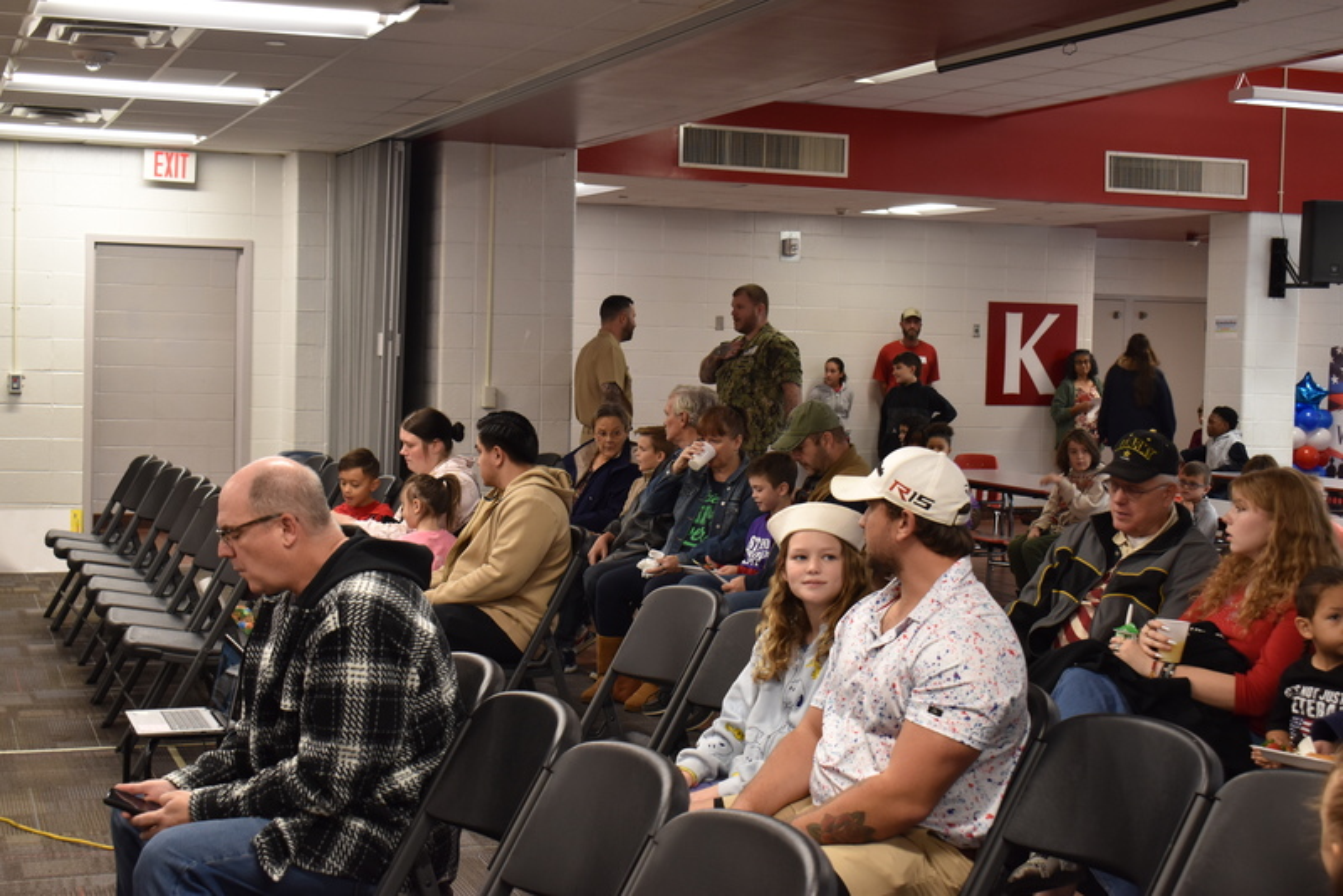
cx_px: 672
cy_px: 448
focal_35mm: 51
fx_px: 1903
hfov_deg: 38.9
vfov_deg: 26.5
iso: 720
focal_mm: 34
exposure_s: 1/50
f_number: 7.1
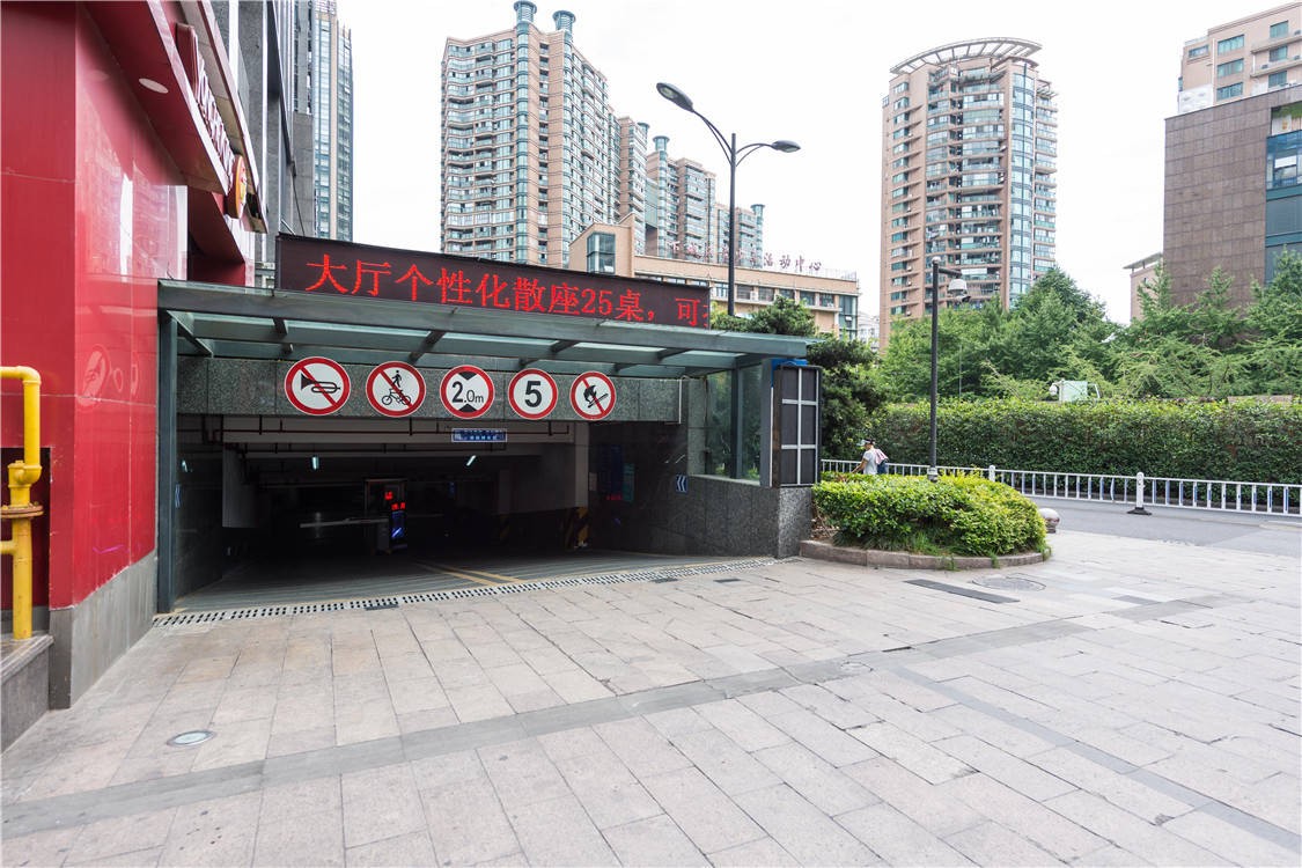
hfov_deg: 86.9
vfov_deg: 64.6
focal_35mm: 19
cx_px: 651
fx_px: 687
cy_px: 434
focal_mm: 19
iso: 100
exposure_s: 1/160
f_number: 5
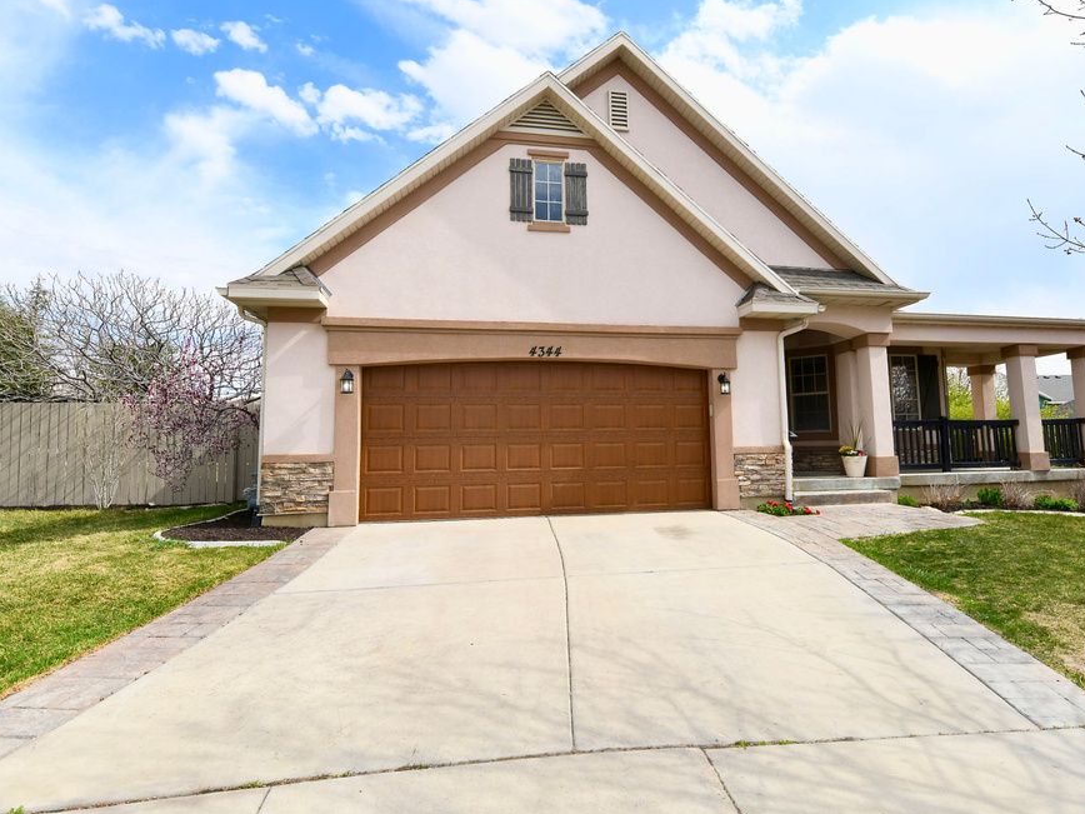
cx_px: 599
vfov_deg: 74.7
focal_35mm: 17
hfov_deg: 90.7
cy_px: 403
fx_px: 533
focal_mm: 15
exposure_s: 1/250
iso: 200
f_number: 9
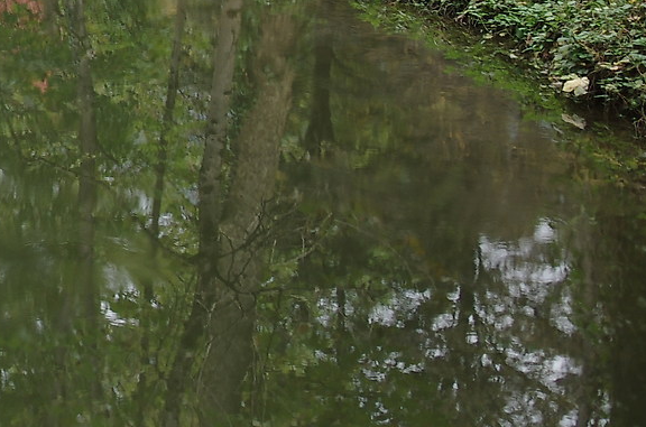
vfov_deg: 12.9
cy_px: -207
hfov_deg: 17.5
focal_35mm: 100
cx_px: -425
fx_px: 1790
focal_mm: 16
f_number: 4
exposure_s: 1/5
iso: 100
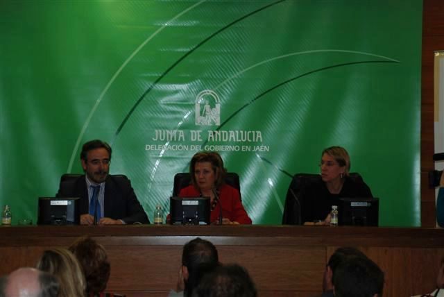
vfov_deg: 14.7
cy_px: 148
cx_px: 222
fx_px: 1148
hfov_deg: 21.9
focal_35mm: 93
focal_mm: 62
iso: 200
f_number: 5.3
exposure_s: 1/60
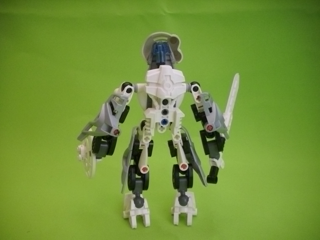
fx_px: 287
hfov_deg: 58.4
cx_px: 160
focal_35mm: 31
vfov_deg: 45.4
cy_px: 120
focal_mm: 6.2
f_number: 2.8
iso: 400
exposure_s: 1/15
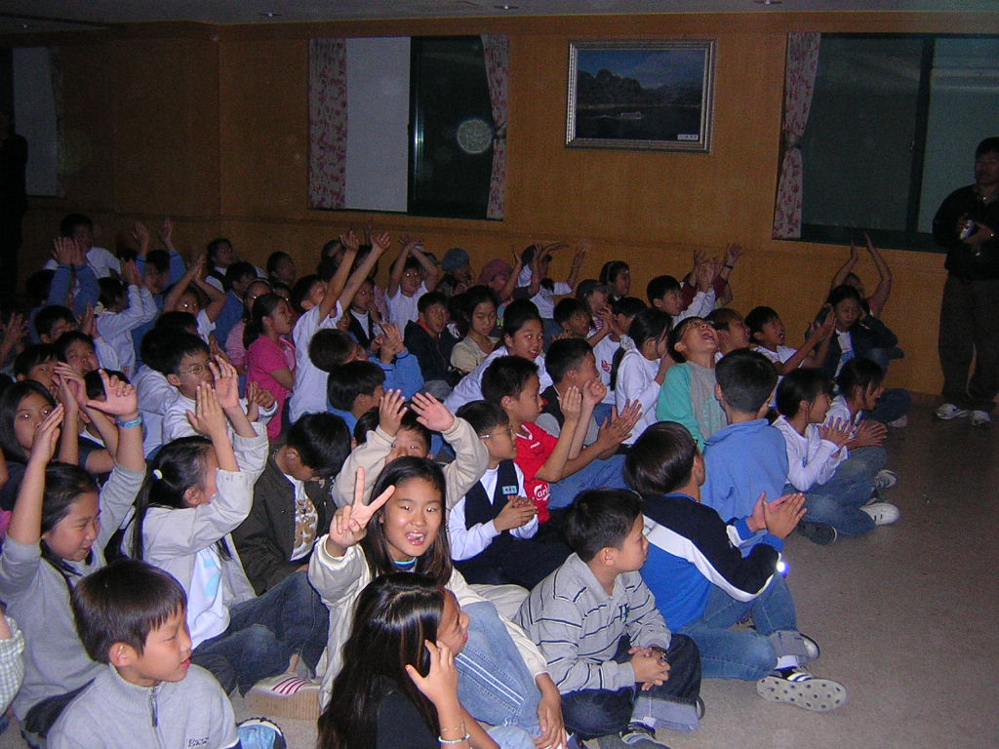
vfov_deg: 39.7
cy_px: 374
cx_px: 500
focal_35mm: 36
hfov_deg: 51.4
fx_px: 1039
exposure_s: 1/60.1
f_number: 2.6
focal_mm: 4.7
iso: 400
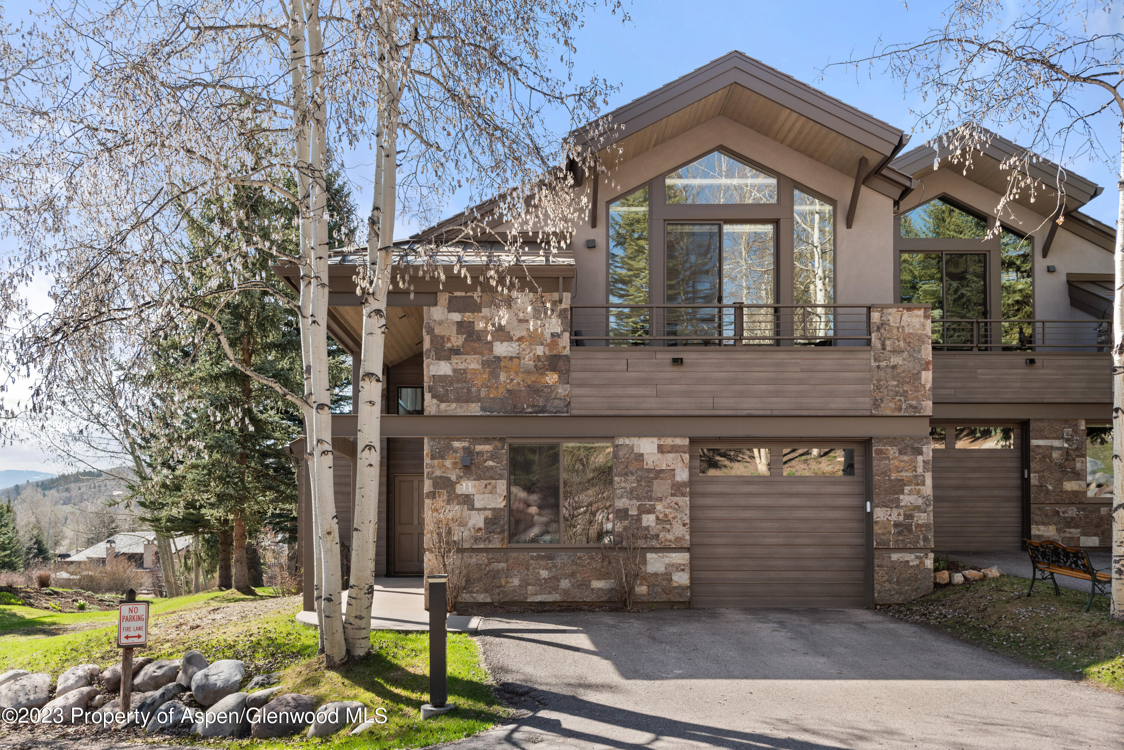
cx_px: 562
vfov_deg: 41.1
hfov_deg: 58.7
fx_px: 999
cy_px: 375
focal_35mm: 32
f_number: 7.1
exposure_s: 1/100
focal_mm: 32
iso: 200
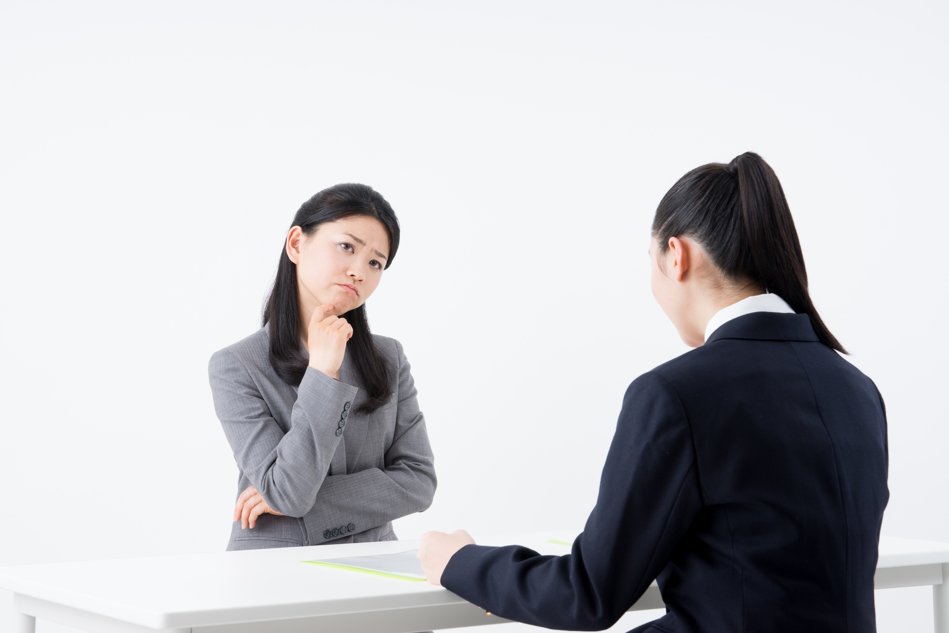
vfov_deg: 18.2
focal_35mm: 75
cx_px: 453
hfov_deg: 27.0
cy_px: 304
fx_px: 1977
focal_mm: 70
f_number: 10
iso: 100
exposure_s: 1/125
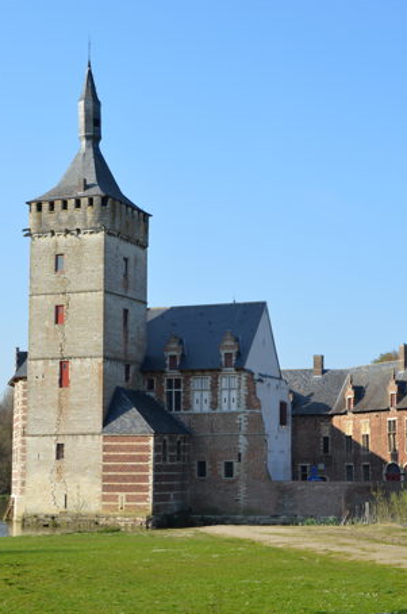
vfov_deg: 29.0
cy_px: 360
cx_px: 250
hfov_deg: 19.4
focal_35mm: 70
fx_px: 1186
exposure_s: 1/250
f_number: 8
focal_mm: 35
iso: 100
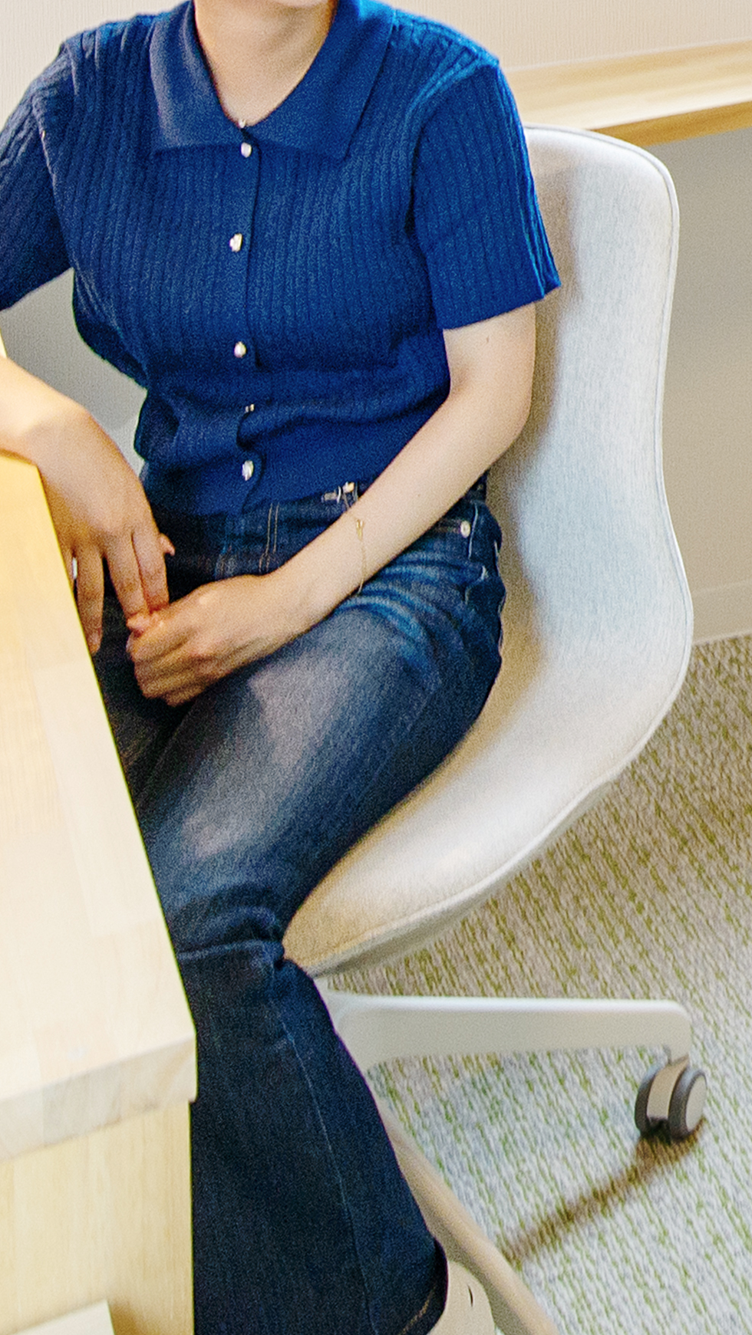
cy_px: 218
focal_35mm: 62
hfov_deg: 15.7
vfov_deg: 32.6
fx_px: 2197
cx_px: 1466
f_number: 6.3
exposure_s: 1/40
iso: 640
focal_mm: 14
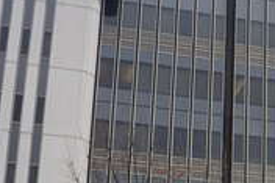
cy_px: 212
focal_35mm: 109
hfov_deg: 17.8
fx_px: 832
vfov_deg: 12.3
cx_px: 333
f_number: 11
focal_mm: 16
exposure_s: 1/125
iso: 100
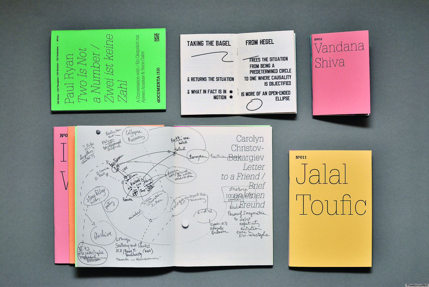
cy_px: 144
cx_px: 214
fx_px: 626
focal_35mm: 52
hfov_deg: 37.8
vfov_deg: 25.8
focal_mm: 35
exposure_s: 1/125
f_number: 6.3
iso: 100
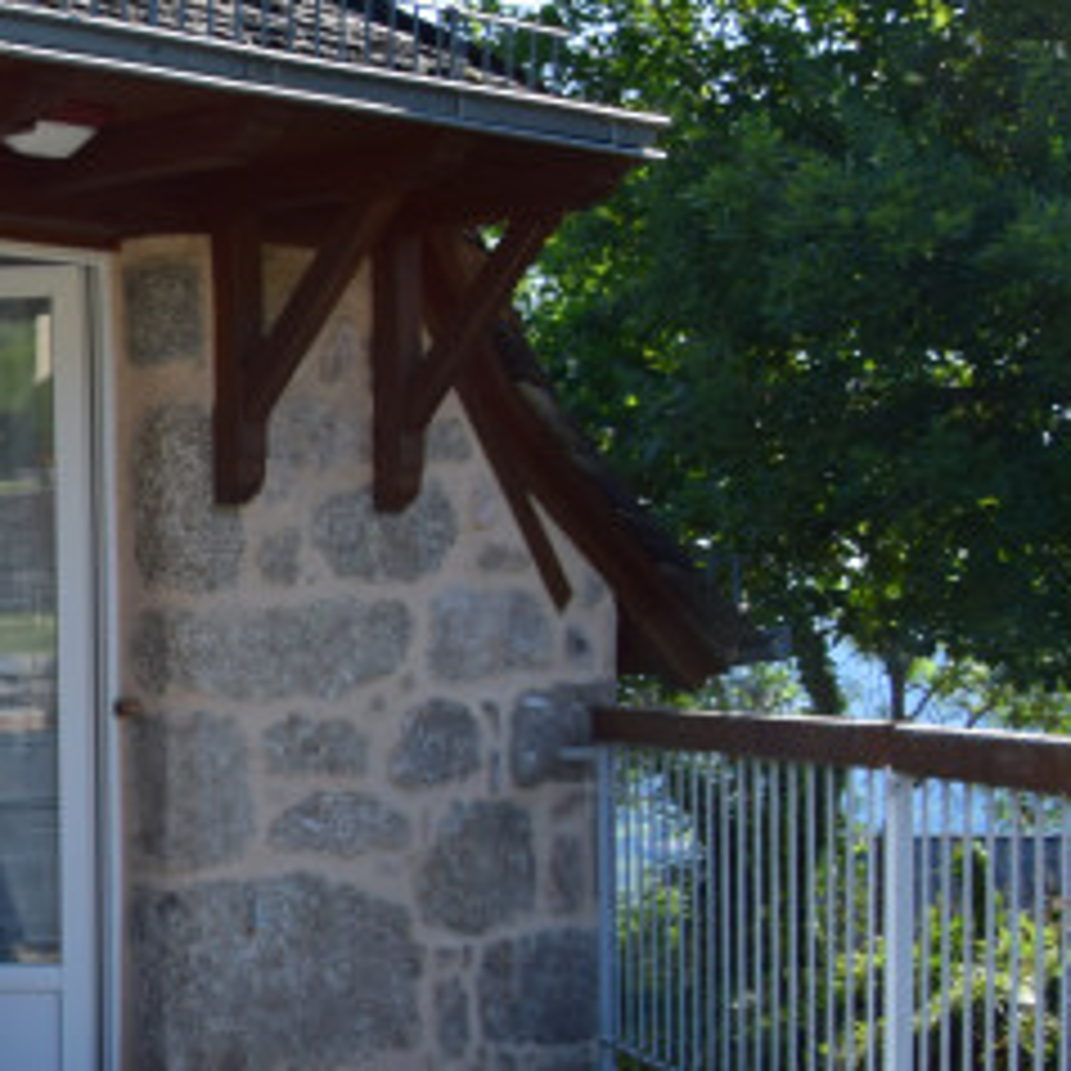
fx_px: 2695
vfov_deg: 22.4
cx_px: -436
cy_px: 722
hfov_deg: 20.0
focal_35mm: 77
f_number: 9
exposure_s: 1/125
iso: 125
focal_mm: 18
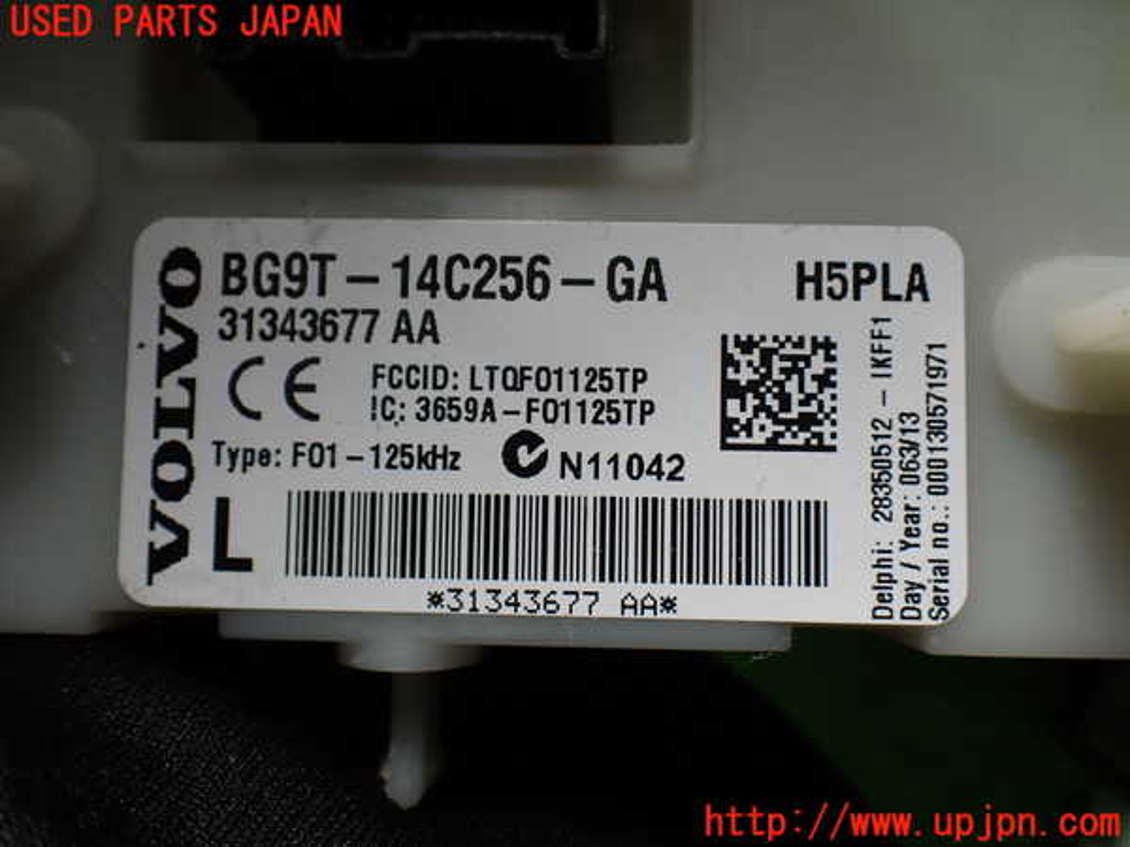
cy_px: 424
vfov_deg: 46.8
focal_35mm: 30
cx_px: 565
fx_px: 979
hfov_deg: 60.0
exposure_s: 1/125
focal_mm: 5.4
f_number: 2.3
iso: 160
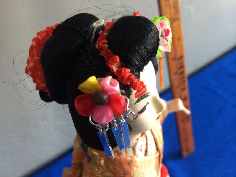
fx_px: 205
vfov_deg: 46.8
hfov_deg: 60.0
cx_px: 118
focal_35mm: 30
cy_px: 88
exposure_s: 1/30
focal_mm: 4.12
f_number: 2.2
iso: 125
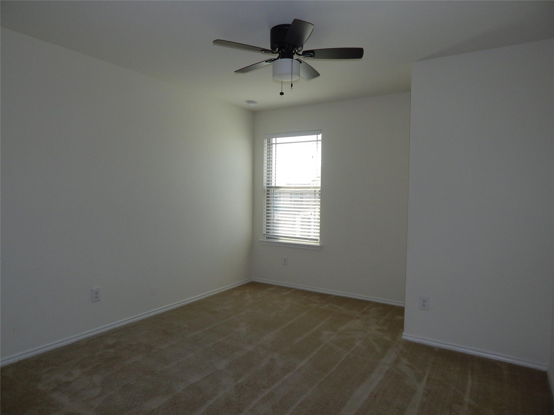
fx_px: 368
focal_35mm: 23
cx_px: 277
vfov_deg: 58.9
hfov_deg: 73.9
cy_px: 208
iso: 125
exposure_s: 1/200
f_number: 3
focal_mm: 4
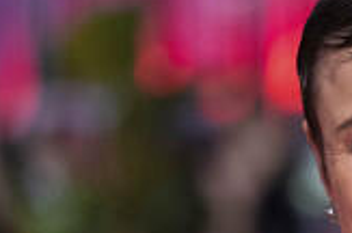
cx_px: 344
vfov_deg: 2.5
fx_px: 5240
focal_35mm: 537
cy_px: 244
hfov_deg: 3.8
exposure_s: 1/240
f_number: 2.8
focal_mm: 129.2
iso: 2500
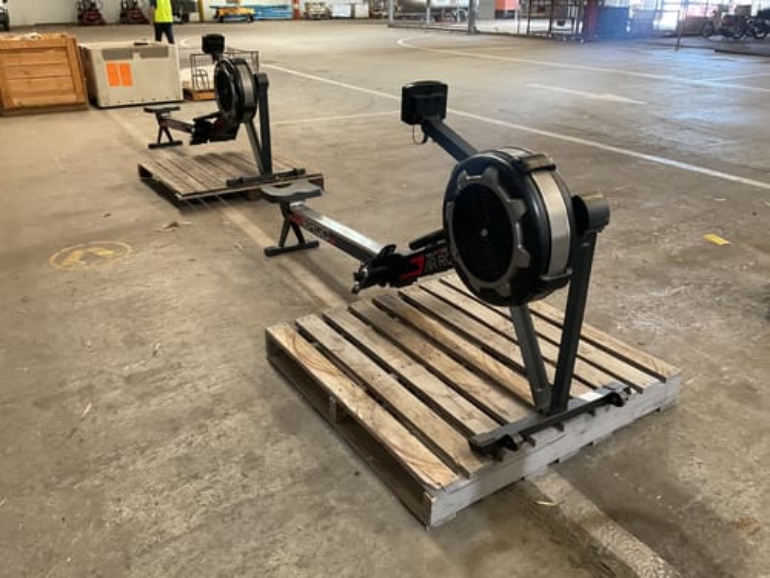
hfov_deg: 61.7
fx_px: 645
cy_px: 289
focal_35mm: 29
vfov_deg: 48.2
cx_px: 385
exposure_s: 1/50
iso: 160
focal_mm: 3
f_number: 1.8
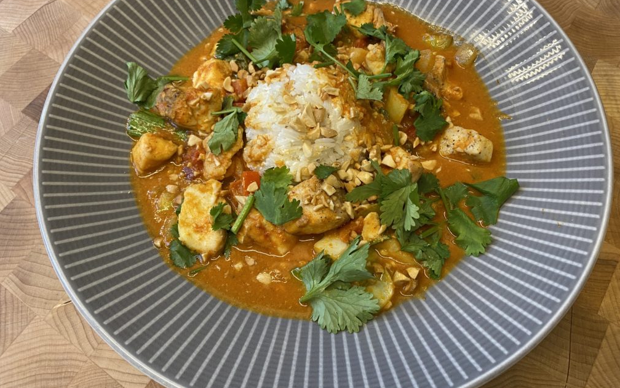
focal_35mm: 28
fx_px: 473
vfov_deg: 44.4
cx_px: 314
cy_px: 159
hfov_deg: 66.5
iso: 100
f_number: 1.8
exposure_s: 1/60
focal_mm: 4.25
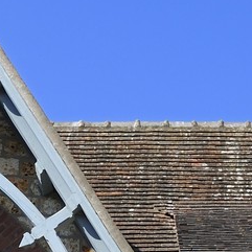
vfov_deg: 7.0
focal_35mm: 237
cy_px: 614
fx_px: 1952
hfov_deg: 7.4
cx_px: 200
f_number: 10
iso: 200
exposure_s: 1/200
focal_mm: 42
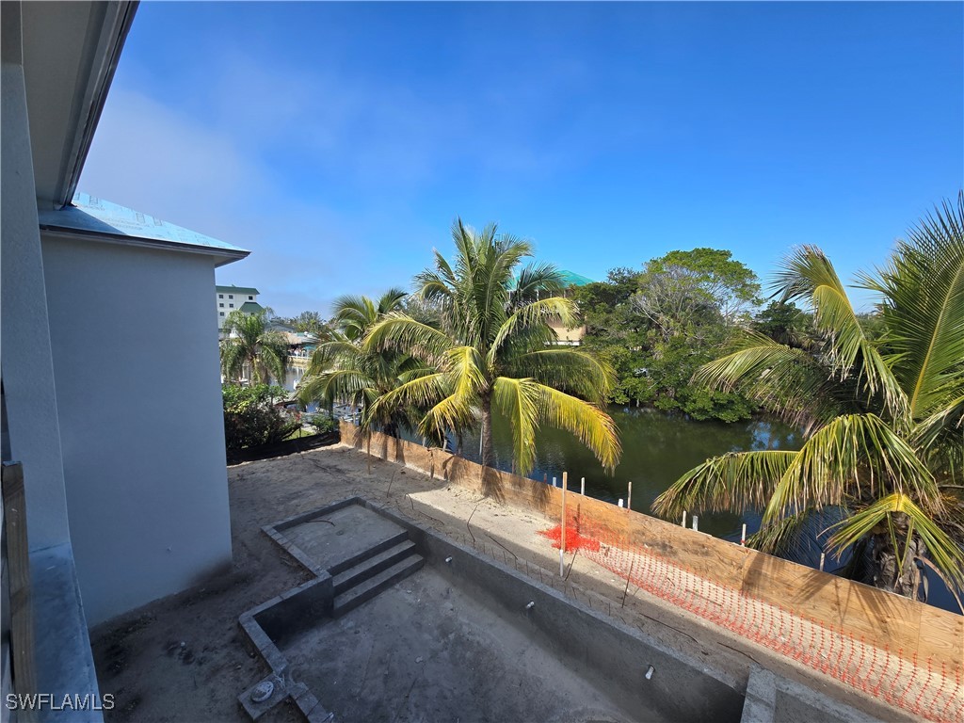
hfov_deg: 106.2
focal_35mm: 13
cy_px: 362
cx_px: 482
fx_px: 362
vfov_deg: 89.9
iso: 50
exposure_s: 1/1994
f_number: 2.2
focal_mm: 2.2
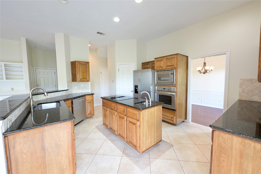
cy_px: 87
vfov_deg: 81.1
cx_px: 130
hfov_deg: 104.3
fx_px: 101
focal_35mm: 14
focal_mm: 14
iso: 640
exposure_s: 1/8
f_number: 9
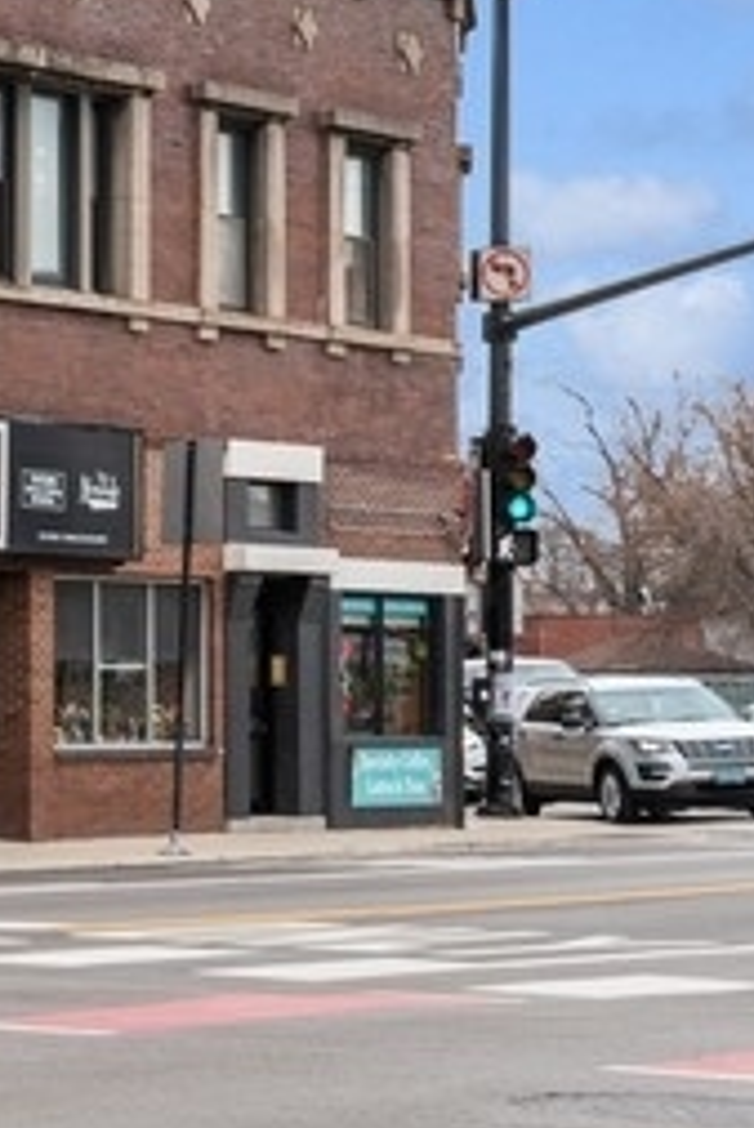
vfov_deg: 15.6
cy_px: -85
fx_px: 4016
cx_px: -1147
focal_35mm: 128
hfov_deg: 9.4
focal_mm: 24
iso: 200
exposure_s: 1/200
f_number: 8
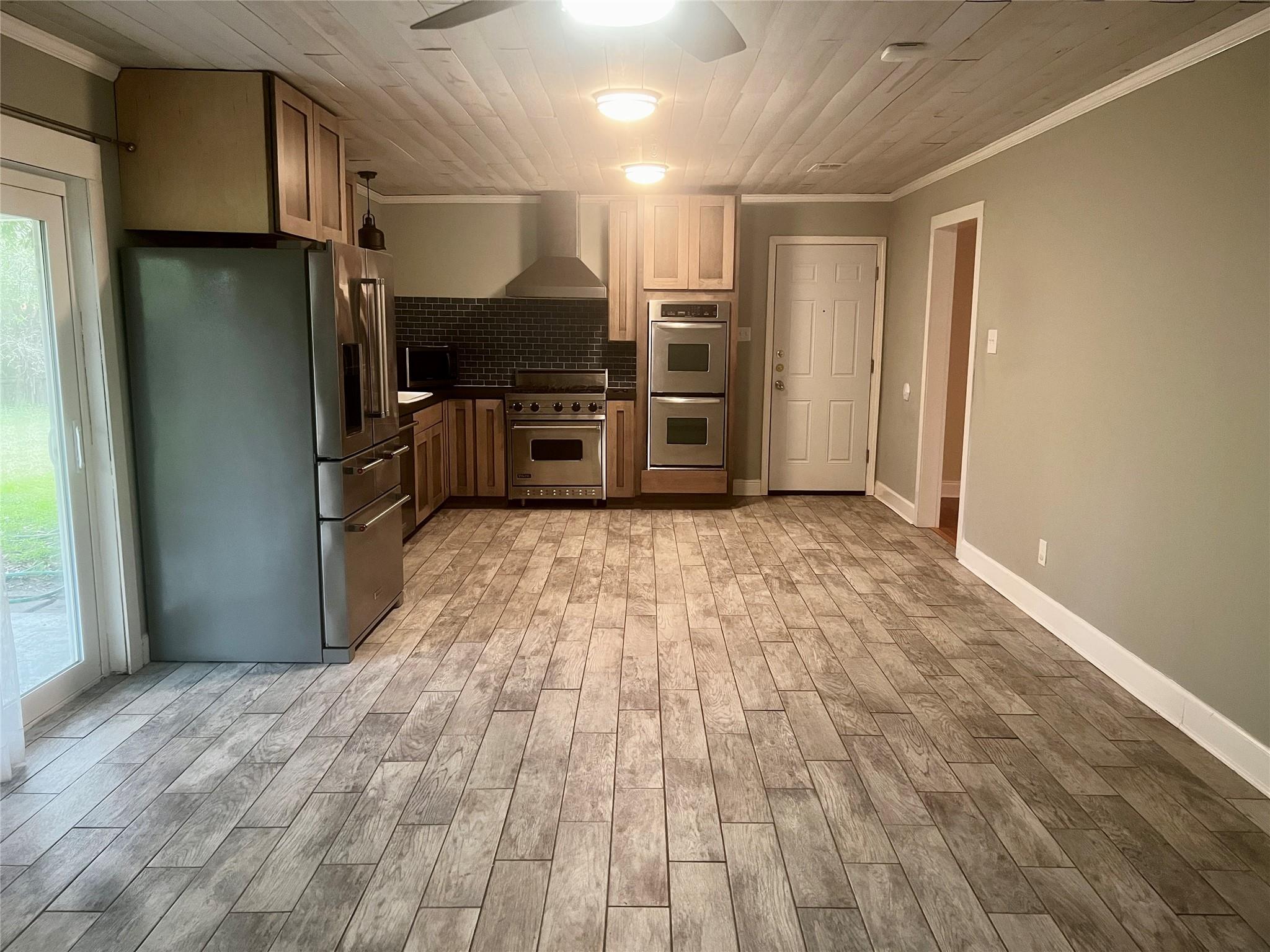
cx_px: 635
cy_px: 476
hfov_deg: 67.3
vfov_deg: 53.1
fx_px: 954
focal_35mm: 26
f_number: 1.5
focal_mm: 5.7
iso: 250
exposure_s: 1/60
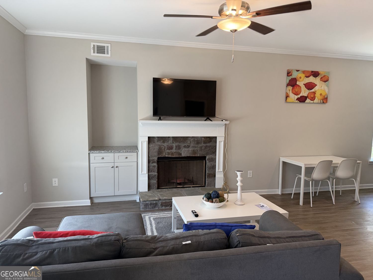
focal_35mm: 24
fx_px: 259
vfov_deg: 56.8
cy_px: 140
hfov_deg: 71.6
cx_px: 186
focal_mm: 6.76
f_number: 1.78
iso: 160
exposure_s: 1/120
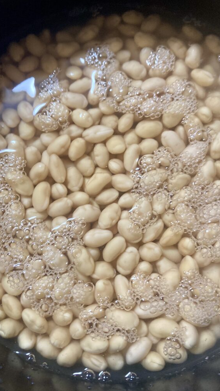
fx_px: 321
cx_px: 116
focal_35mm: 31
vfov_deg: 62.6
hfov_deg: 37.8
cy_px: 198
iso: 160
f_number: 1.8
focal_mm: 3.99
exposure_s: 1/50
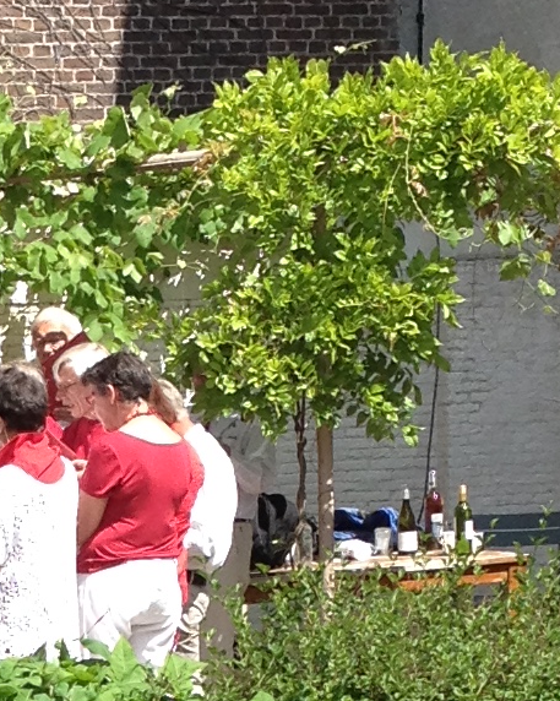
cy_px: 1009
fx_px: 4043
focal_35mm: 195
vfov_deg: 9.7
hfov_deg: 7.8
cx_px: -185
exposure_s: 1/849
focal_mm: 4.28
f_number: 2.4
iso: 50
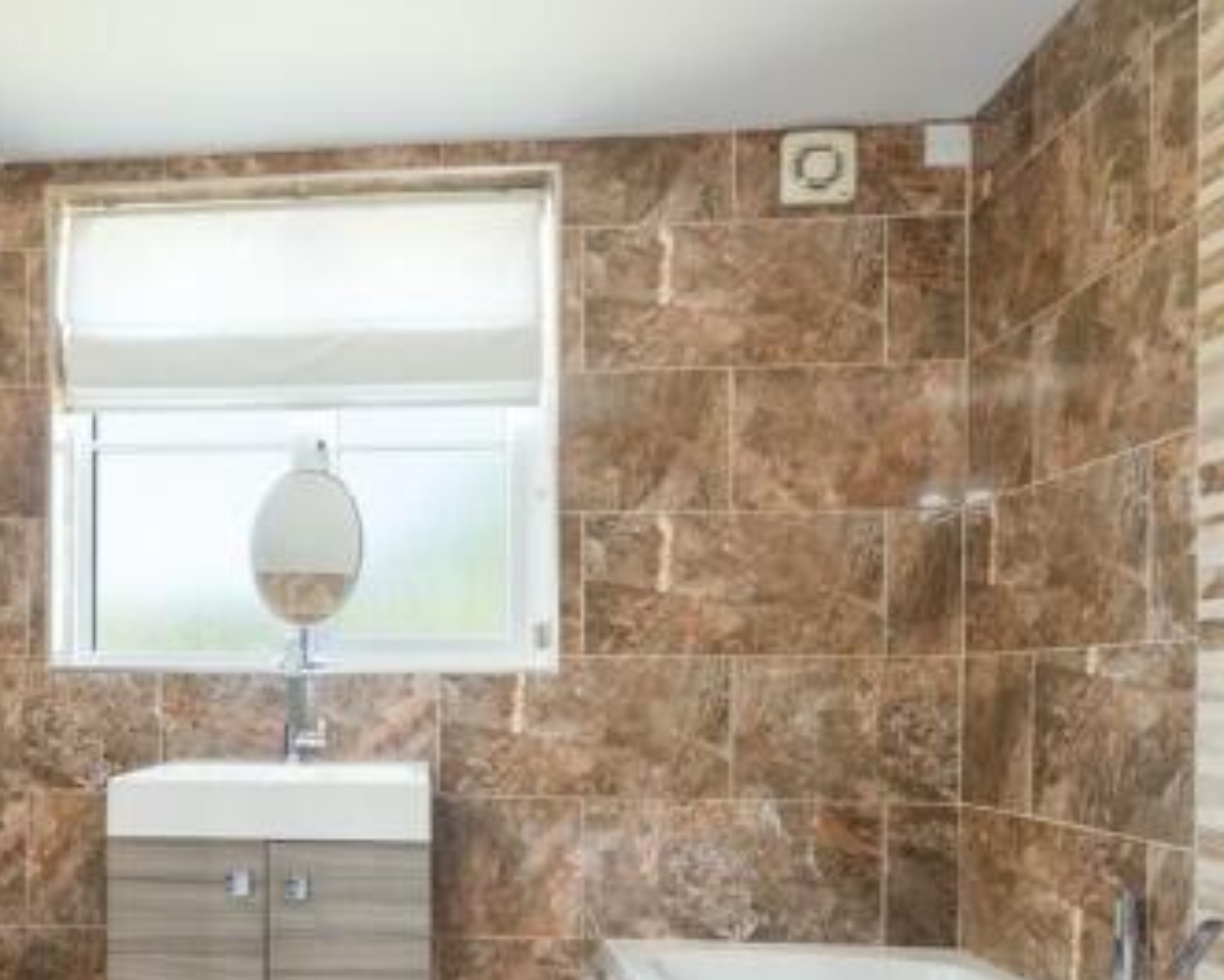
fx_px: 942
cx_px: 314
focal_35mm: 26
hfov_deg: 62.4
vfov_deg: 53.4
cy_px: 682
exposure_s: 1/5
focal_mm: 9.6
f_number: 7.1
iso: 160
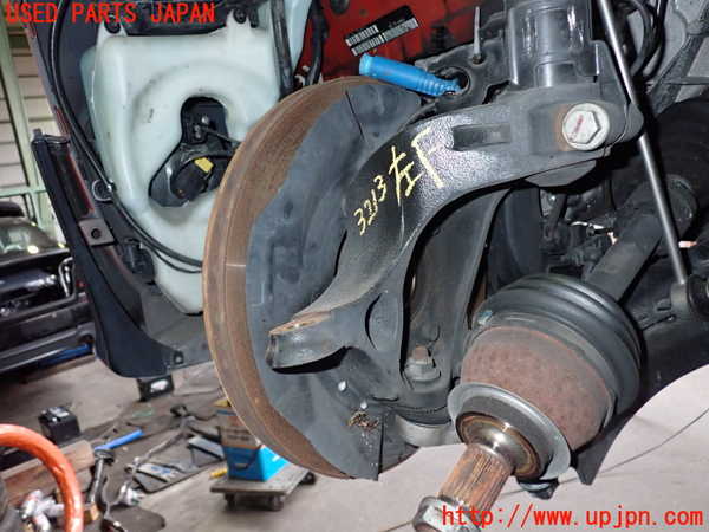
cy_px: 266
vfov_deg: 46.8
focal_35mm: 30
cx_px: 354
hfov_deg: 60.0
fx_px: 614
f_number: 6.3
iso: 640
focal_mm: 5.4
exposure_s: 1/30
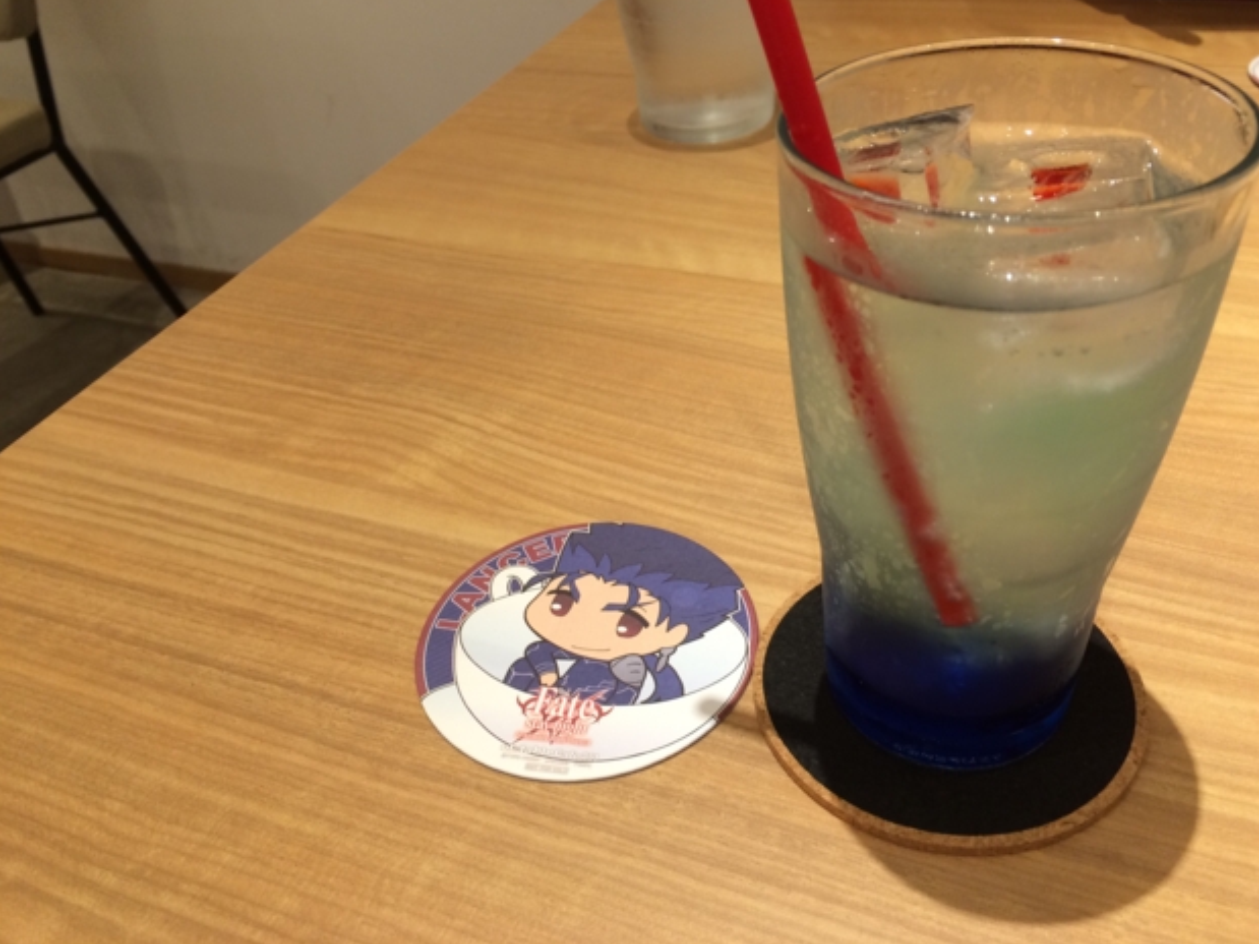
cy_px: 464
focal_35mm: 30
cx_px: 649
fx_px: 1091
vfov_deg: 46.8
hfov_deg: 60.0
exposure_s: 1/30
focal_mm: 4.15
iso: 80
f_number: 2.2
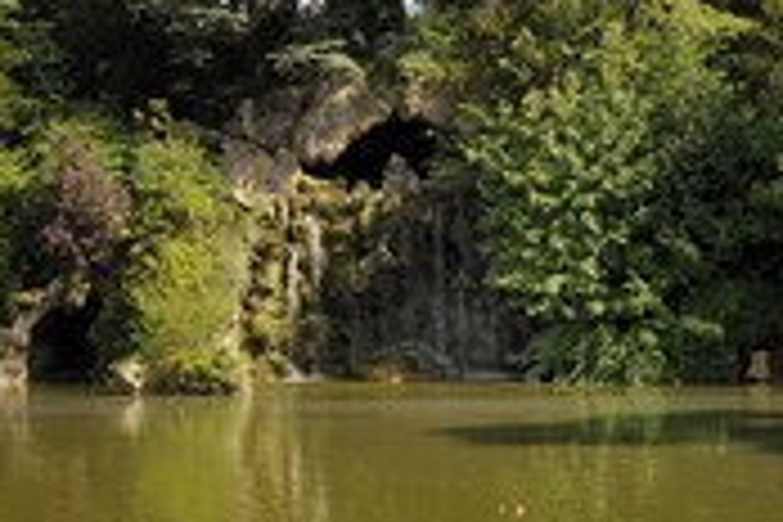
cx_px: 234
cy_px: 140
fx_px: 1522
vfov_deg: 19.3
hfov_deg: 28.6
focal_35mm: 70
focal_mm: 29
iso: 200
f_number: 10
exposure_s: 1/160
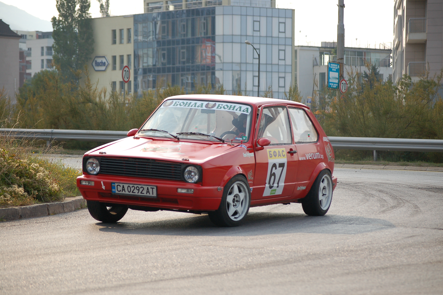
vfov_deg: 9.9
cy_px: 148
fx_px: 1709
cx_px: 223
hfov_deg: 14.8
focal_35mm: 139
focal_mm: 92
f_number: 4.5
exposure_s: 1/1000
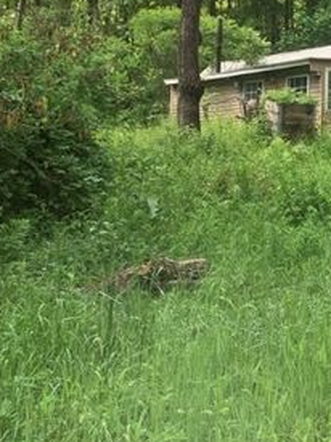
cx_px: 309
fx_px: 804
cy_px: 100
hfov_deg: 22.6
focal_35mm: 63
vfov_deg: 30.1
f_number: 1.8
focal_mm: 4.25
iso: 25
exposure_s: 1/229
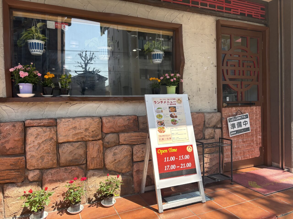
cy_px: 110
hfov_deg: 67.3
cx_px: 146
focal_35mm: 26
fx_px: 220
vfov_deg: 53.1
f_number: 1.6
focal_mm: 5.96
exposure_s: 1/1064
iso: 64
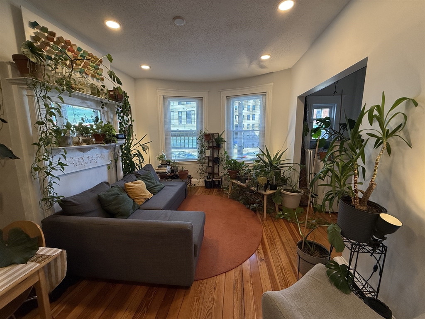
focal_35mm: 14
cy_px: 160
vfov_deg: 85.7
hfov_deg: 102.1
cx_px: 212
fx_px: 172
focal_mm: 2.22
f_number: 2.2
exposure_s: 1/120
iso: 200
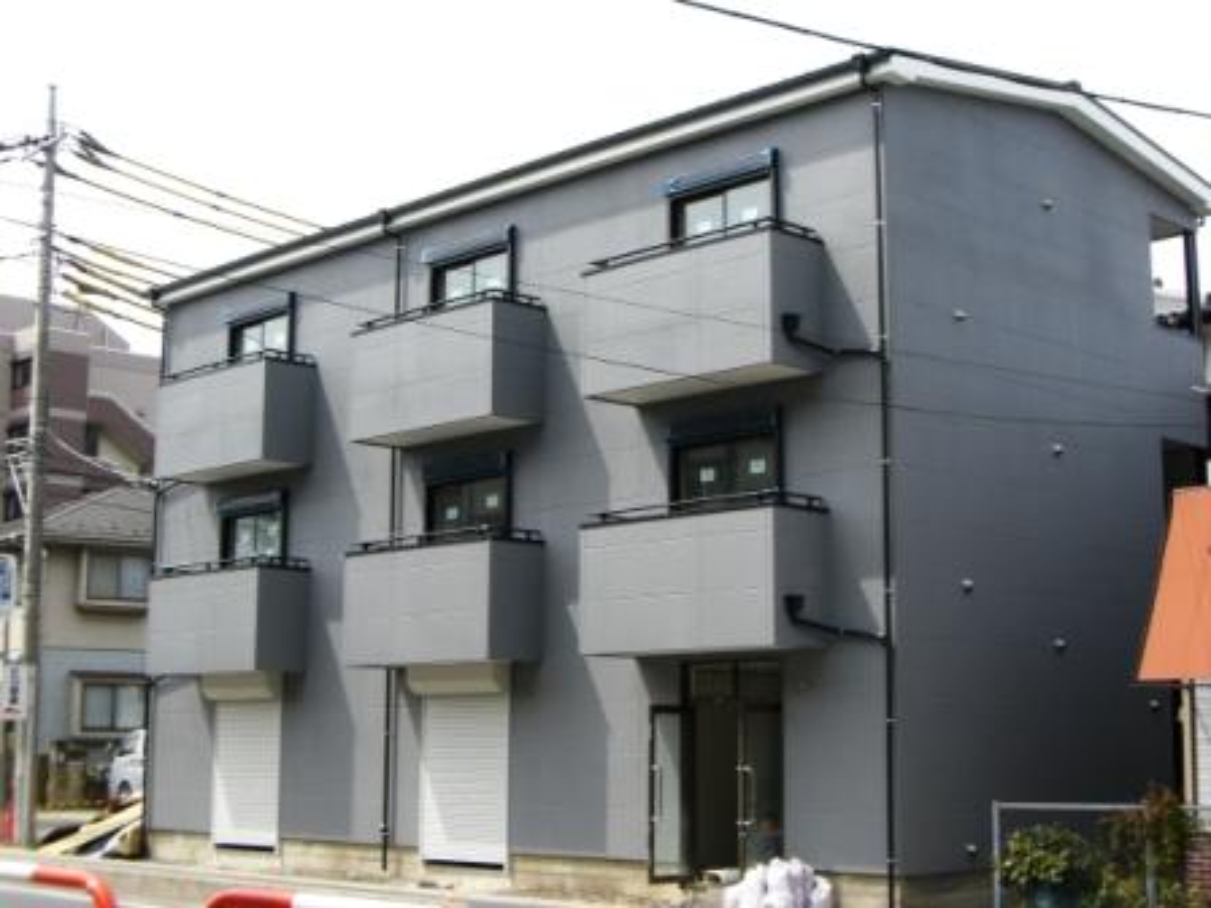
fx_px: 1924
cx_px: 606
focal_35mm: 55
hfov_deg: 34.9
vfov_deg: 26.6
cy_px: 454
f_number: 5.2
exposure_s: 1/250
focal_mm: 9
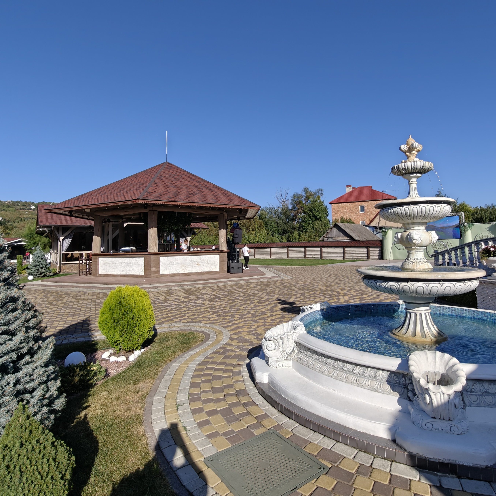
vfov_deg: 74.7
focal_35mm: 20
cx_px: 258
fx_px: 324
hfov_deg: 74.8
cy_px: 225
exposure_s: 1/1064
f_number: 2
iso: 100
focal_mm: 2.3
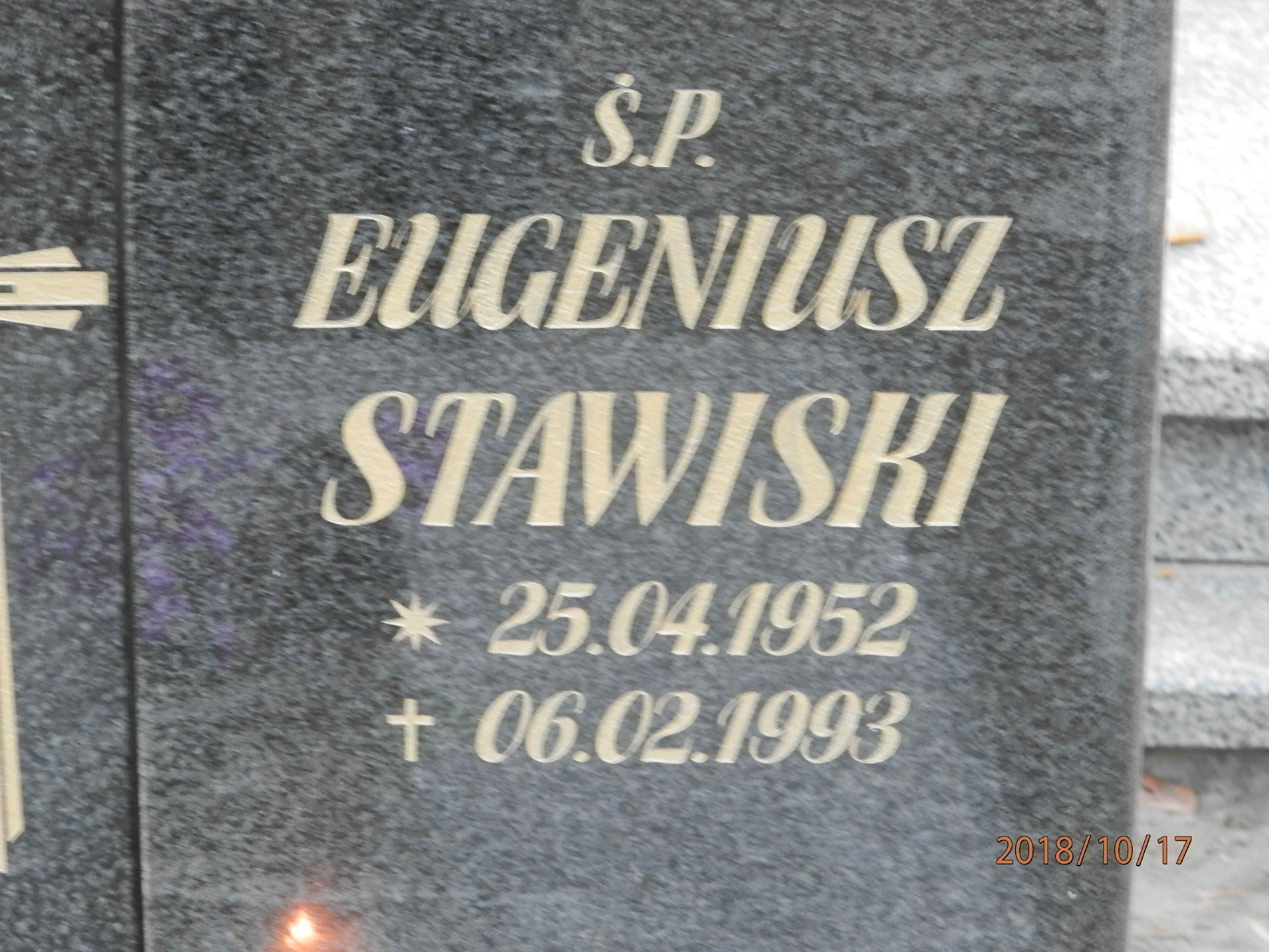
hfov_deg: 14.9
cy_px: 476
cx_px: 634
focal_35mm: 132
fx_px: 4839
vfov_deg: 11.2
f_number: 4.7
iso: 400
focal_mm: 23.6
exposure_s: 1/8
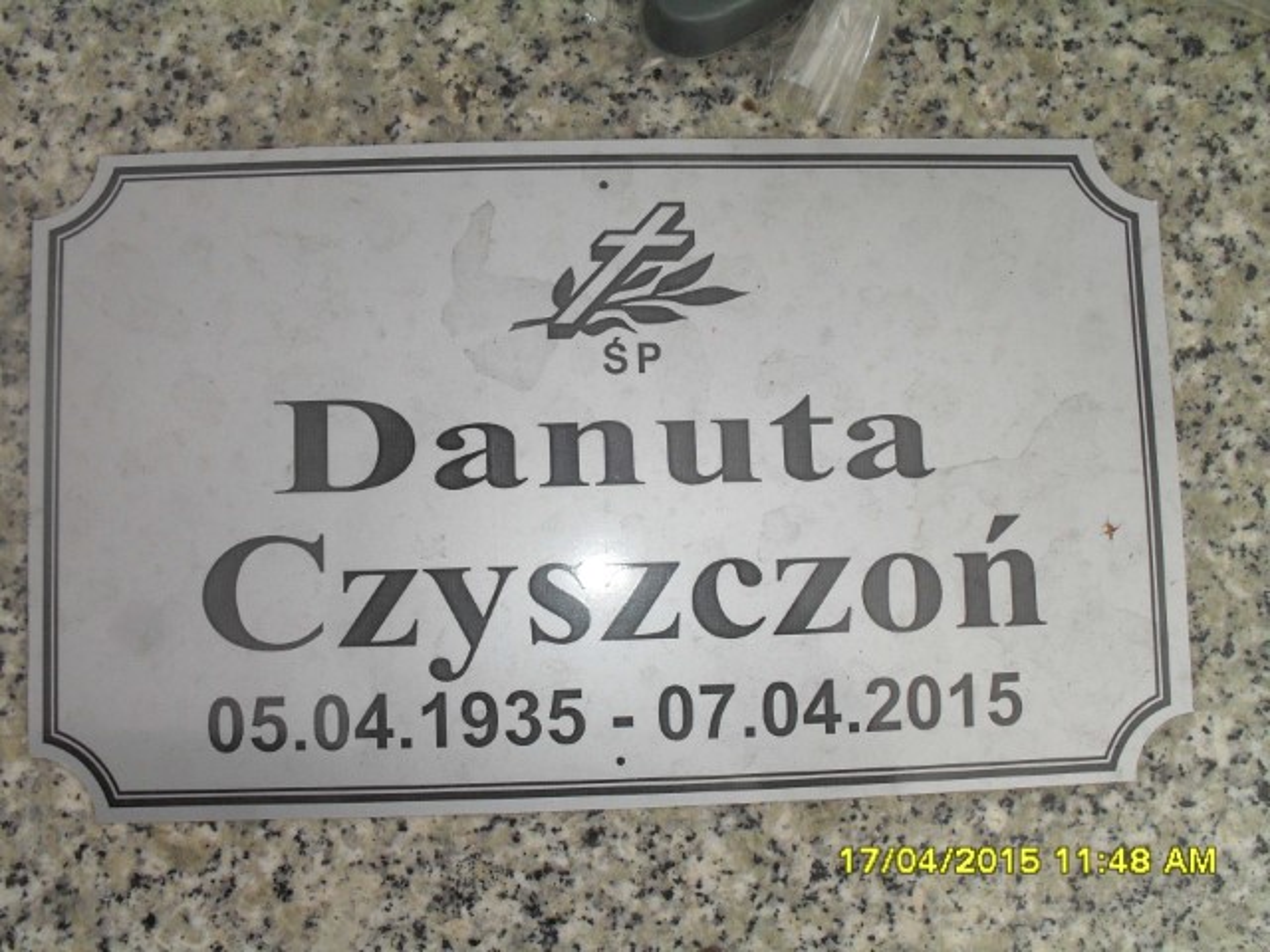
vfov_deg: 40.7
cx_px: 635
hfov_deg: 52.6
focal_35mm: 35
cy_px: 476
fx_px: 1284
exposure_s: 1/750
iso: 200
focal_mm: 6.3
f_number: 8.4
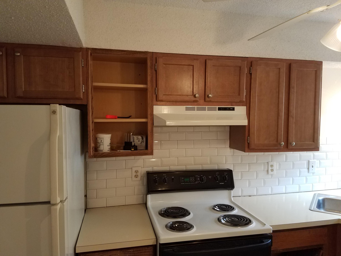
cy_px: 128
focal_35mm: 26
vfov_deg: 53.1
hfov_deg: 67.3
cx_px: 170
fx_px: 256
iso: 160
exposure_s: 1/24
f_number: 1.7
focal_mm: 4.2
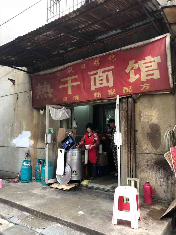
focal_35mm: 28
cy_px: 118
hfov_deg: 49.8
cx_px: 88
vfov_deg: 63.4
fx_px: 190
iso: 32
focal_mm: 4
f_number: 1.8
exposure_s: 1/24
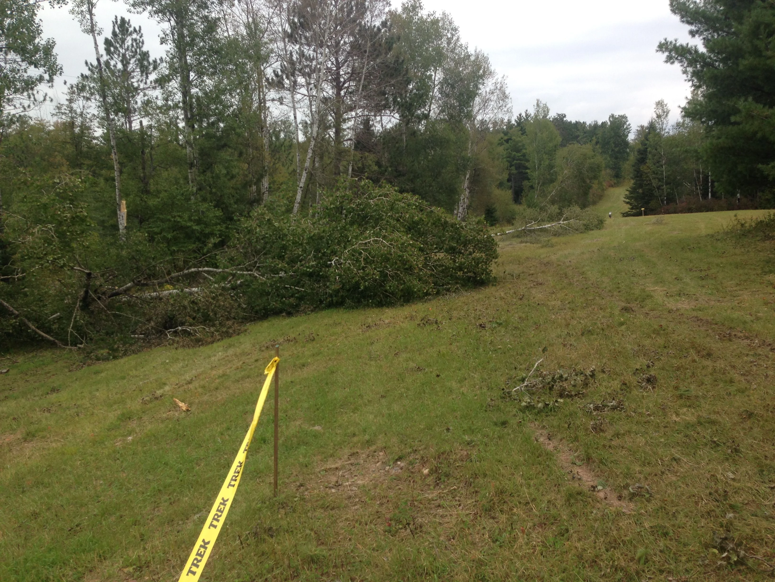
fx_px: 739
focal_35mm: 33
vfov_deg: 42.9
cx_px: 388
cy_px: 291
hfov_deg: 55.4
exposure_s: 1/645
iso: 50
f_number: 2.4
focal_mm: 4.12
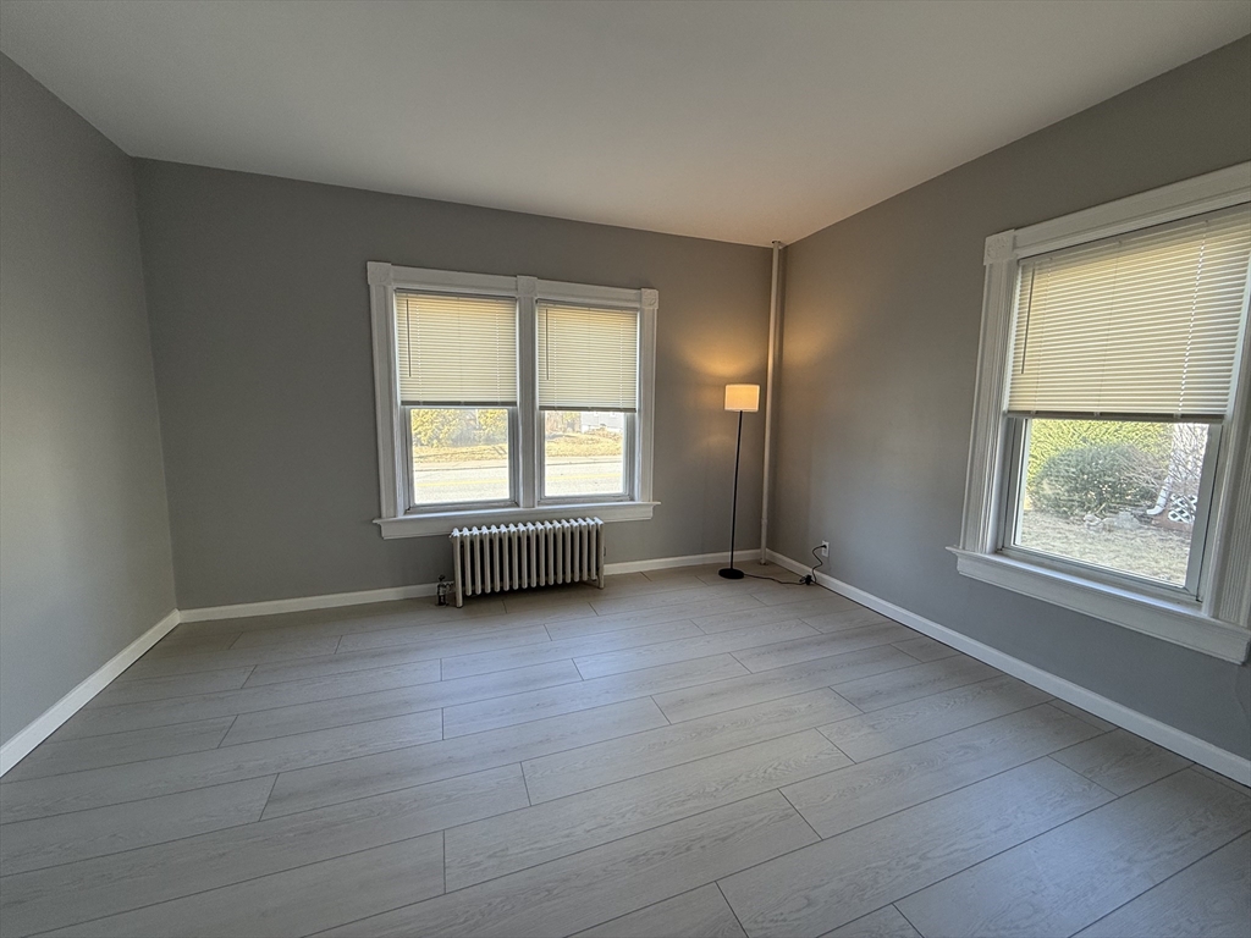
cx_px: 626
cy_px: 469
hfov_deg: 102.1
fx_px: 506
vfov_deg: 85.7
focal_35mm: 14
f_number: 2.2
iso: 64
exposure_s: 1/135
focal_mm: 2.22
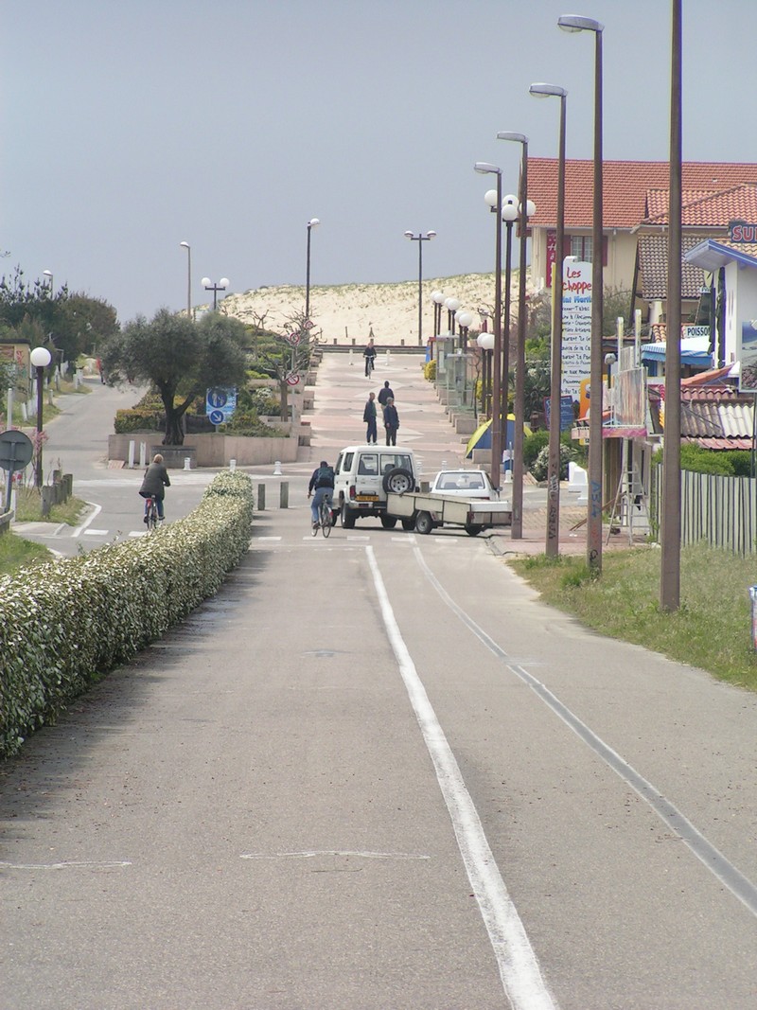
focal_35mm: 259
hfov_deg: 5.7
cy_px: 505
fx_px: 7553
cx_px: 378
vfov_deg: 7.6
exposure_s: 1/400
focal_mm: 39.6
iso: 50
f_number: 5
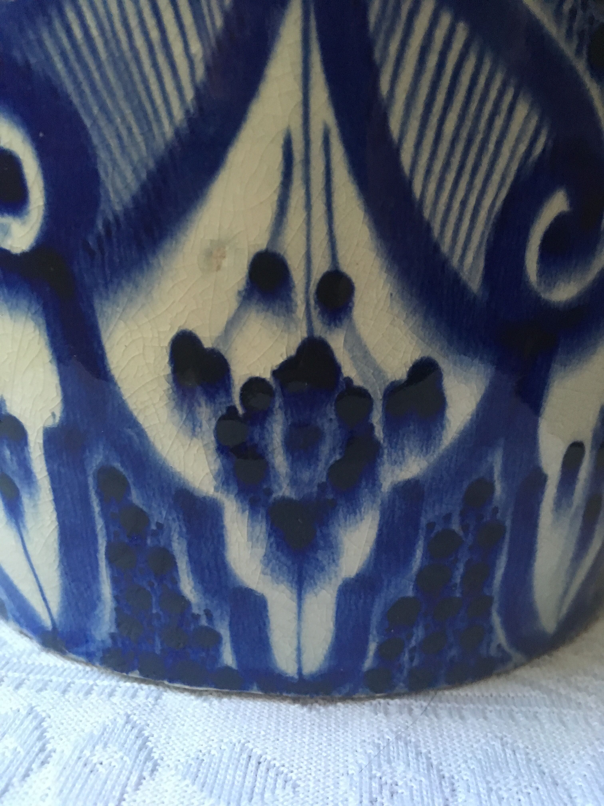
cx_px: 302
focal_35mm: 29
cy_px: 403
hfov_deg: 48.2
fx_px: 675
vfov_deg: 61.7
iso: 200
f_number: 2.2
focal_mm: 4.15
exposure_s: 1/17
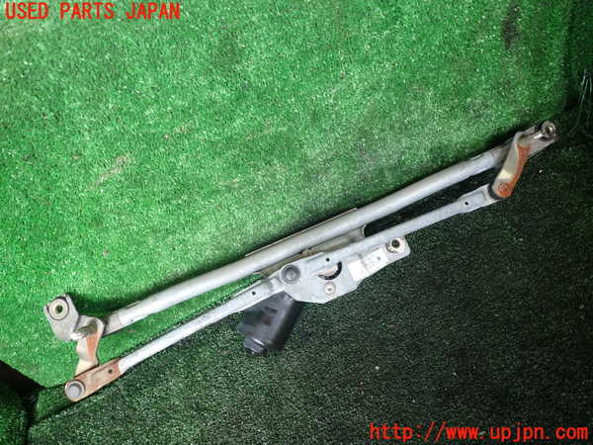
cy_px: 222
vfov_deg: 54.9
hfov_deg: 69.4
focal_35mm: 25
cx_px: 296
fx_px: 428
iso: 160
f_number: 2
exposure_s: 1/60
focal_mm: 4.5
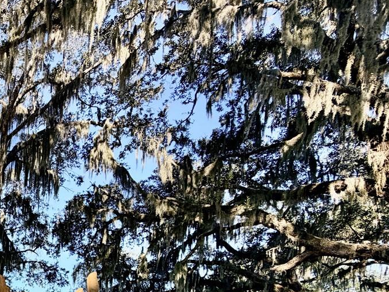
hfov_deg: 41.7
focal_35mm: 33
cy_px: 302
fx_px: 371
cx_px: -54
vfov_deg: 37.6
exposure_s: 1/770
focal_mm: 2.22
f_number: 2.2
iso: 40
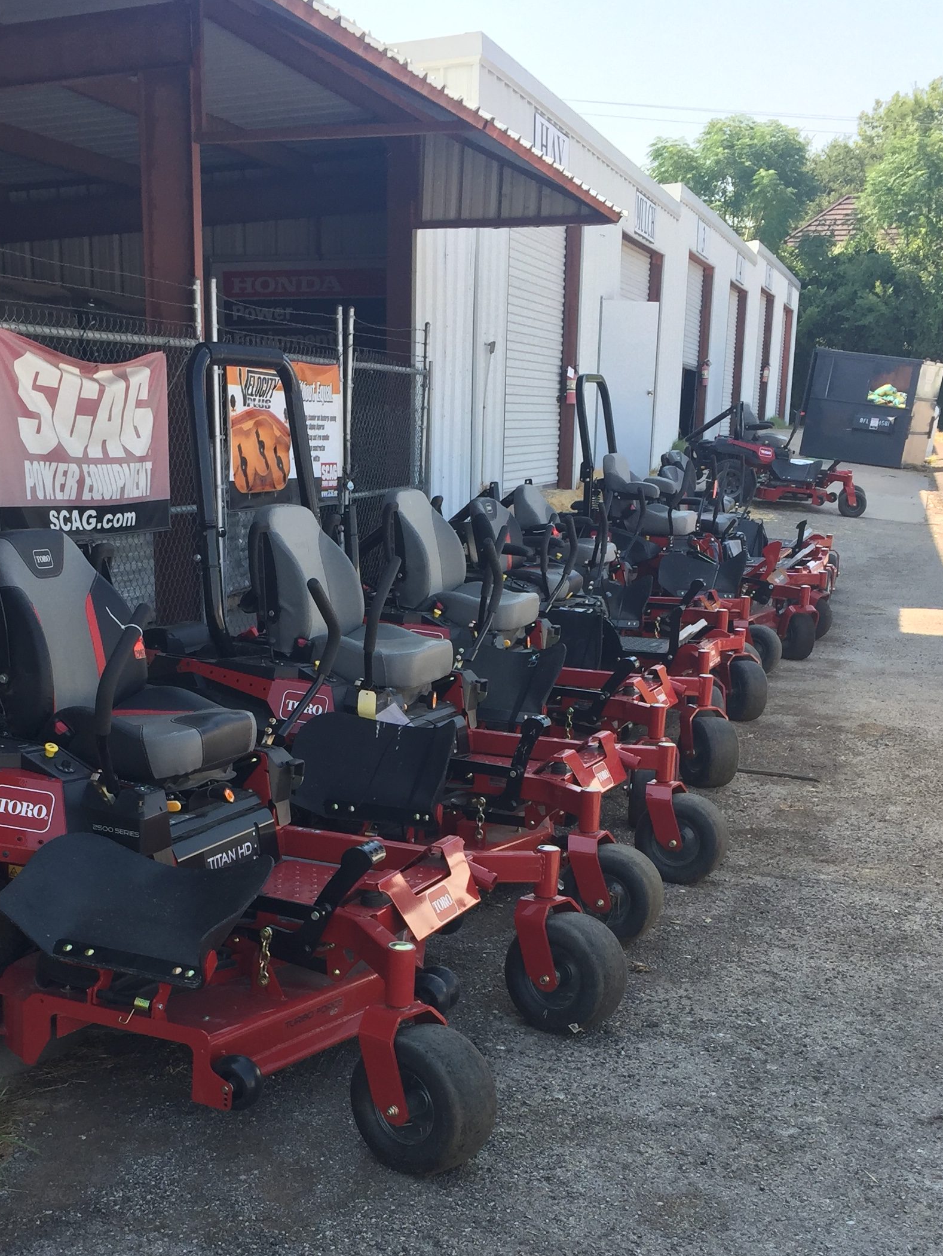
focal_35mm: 45
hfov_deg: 32.1
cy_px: 916
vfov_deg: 41.1
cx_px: 382
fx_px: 1634
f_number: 2.2
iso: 32
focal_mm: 4.15
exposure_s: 1/408
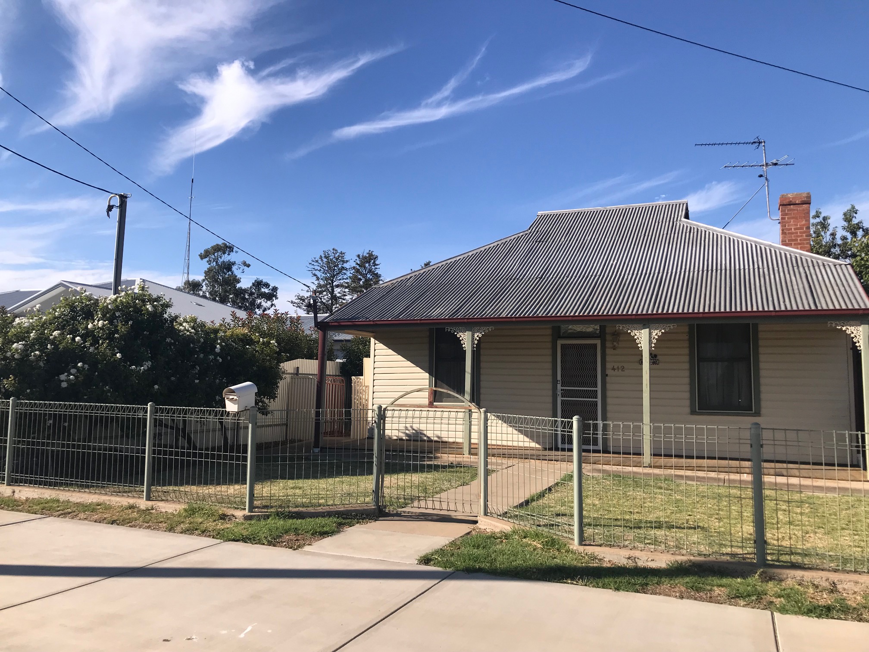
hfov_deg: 63.4
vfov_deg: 49.7
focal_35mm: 28
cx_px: 434
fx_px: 703
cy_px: 326
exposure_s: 1/2907
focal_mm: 3.99
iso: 20
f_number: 1.8
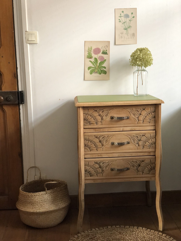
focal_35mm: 52
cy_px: 120
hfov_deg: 28.0
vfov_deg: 36.8
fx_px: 363
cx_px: 90
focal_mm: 6
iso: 125
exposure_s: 1/24
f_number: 2.4
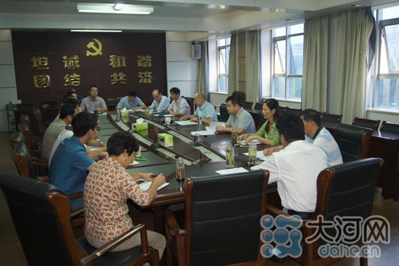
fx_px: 332
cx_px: 200
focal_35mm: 30
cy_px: 133
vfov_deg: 43.6
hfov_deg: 61.9
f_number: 4
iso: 400
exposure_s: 1/30
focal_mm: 20
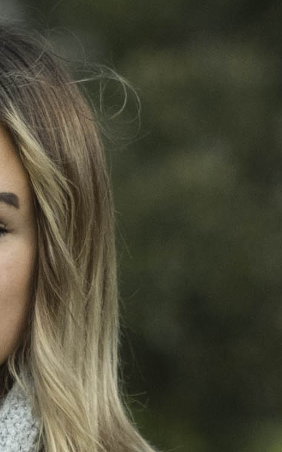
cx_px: -268
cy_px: 702
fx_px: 3543
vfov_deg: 7.2
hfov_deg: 4.5
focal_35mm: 288
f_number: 1.8
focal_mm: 50
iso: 500
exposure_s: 1/160
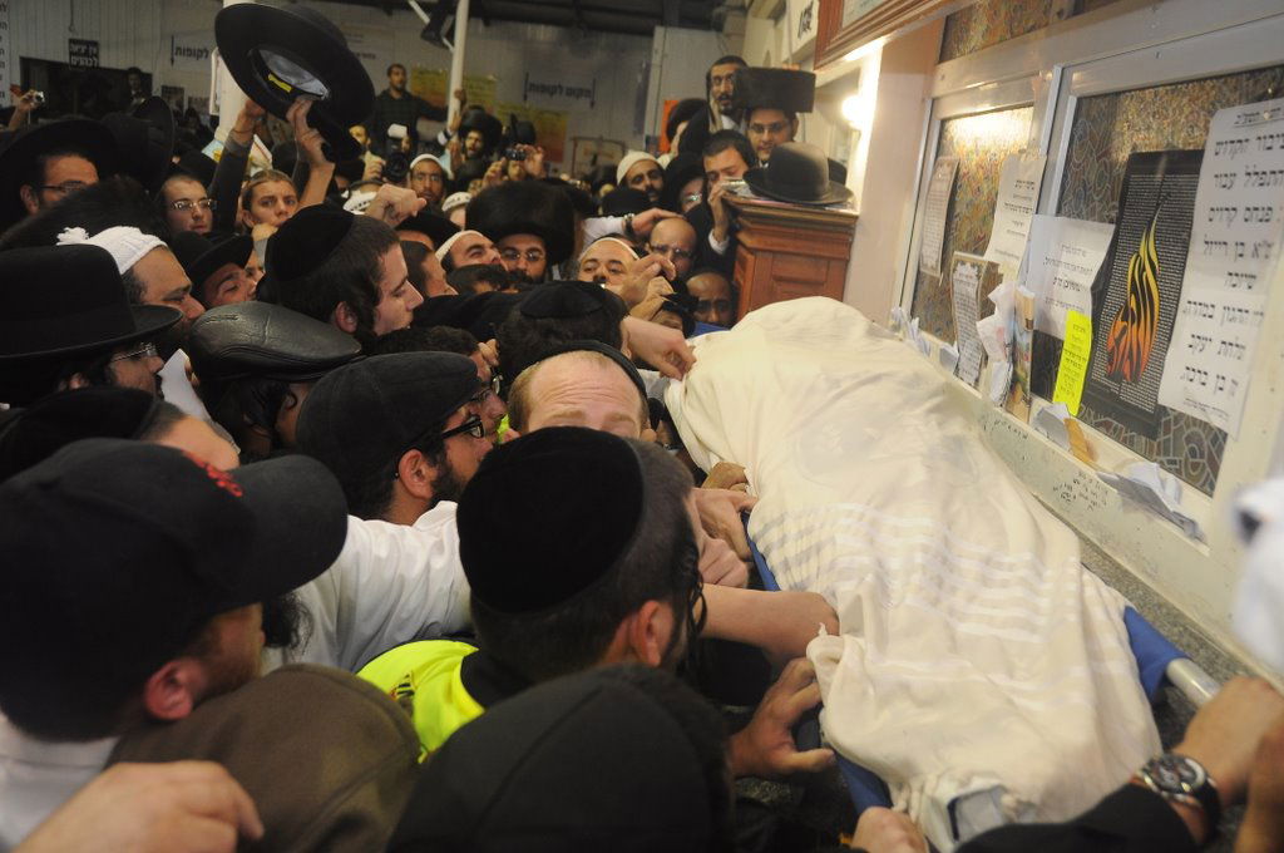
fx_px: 1175
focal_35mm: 33
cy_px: 426
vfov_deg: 39.9
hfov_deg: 57.3
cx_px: 642
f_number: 3.8
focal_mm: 22
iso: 640
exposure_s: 1/100
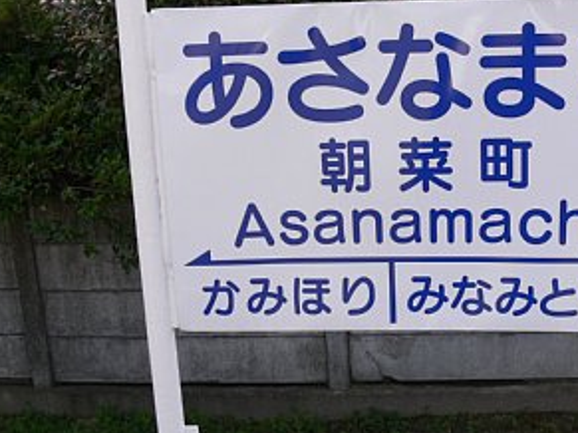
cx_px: 365
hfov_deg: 34.7
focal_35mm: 55
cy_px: 191
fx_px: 918
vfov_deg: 26.5
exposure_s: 1/100
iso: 80
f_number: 5.6
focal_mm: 8.5
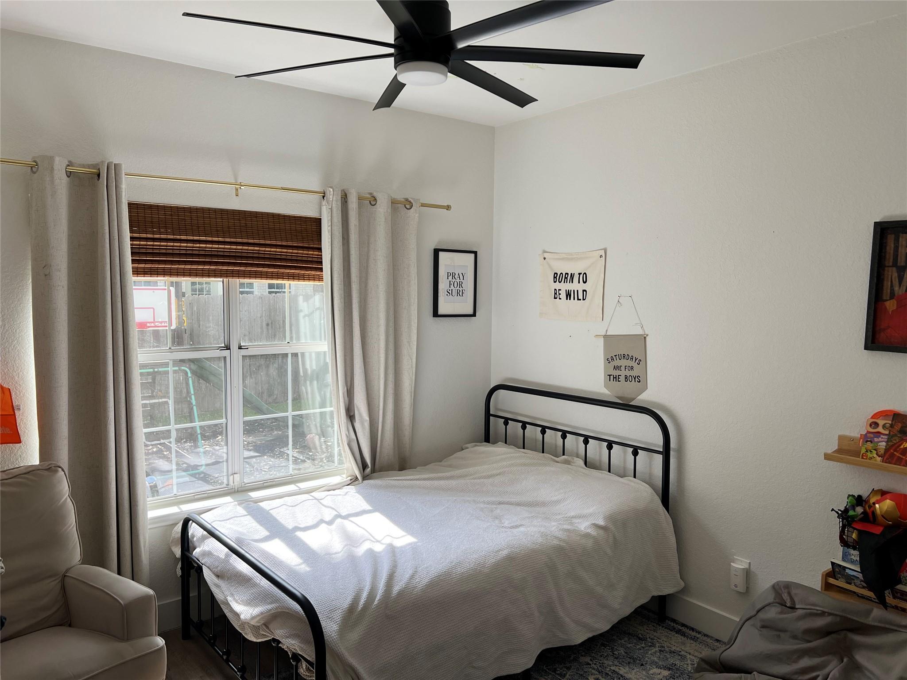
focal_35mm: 26
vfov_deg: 53.1
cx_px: 454
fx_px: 681
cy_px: 340
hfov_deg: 67.3
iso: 50
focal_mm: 5.7
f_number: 1.5
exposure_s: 1/395
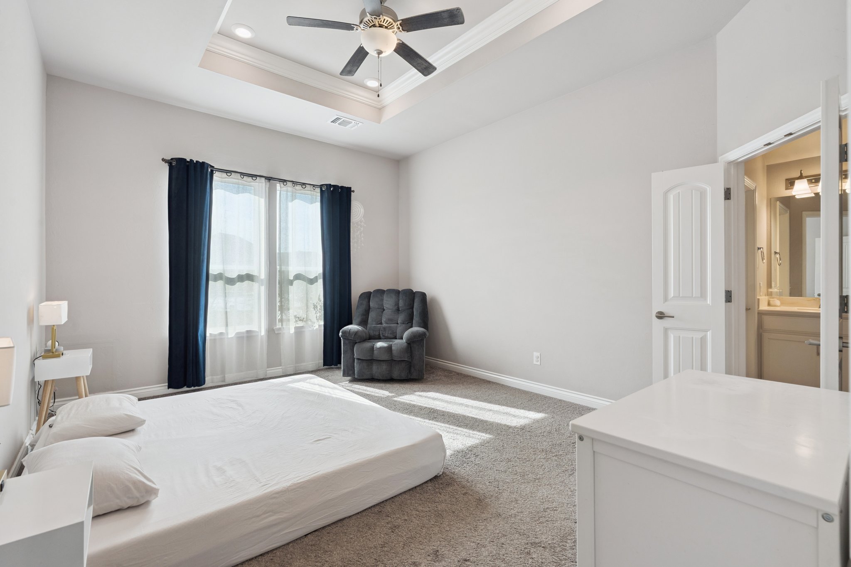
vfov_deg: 73.7
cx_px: 426
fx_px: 378
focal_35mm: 16
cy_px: 284
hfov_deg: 96.7
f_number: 8
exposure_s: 1/320
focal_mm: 16
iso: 200
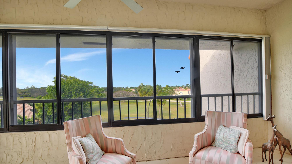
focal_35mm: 16
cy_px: 87
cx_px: 145
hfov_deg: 99.4
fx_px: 124
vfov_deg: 67.0
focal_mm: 10
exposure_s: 1/80
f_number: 8
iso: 1000
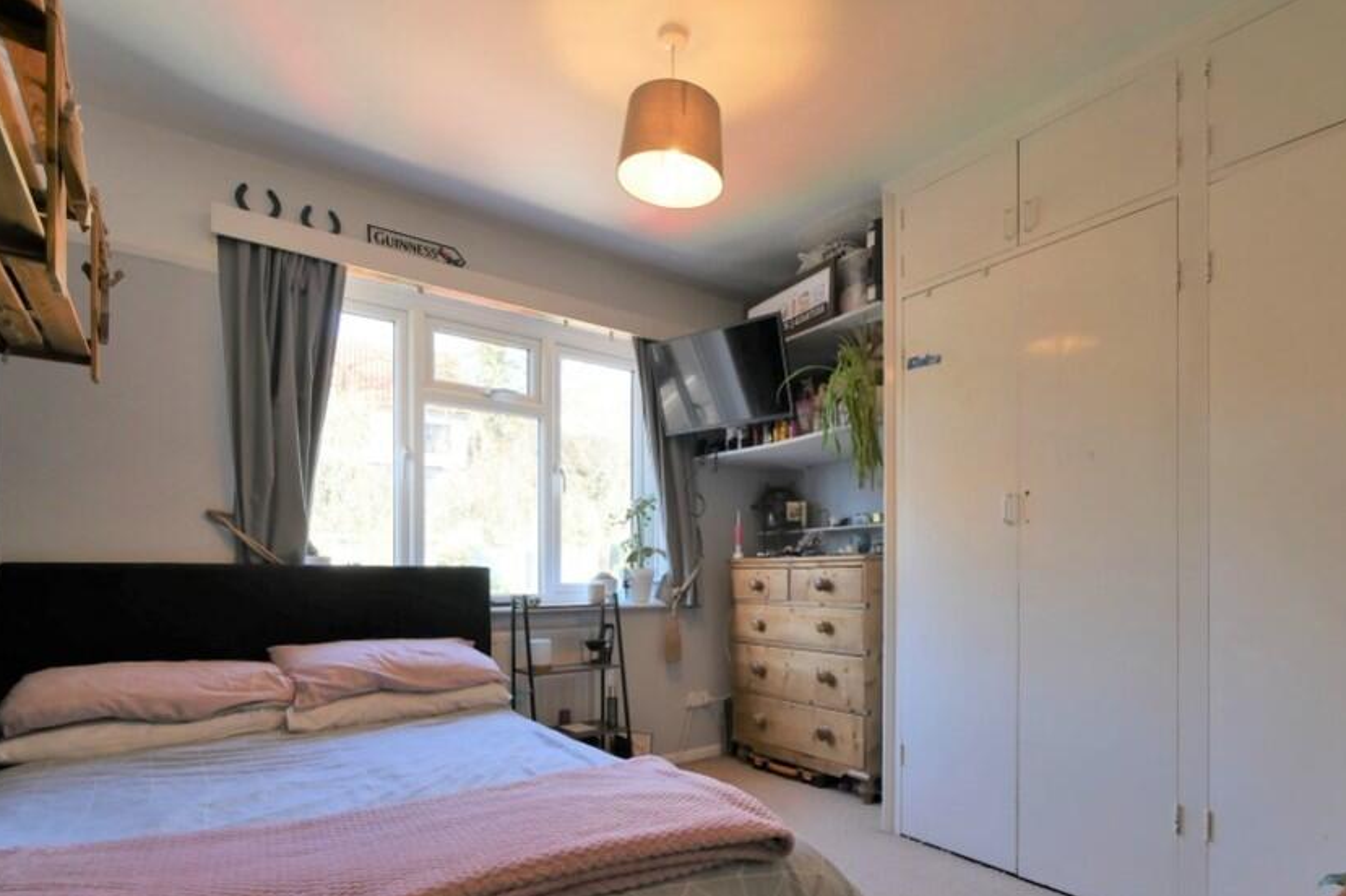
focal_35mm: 18
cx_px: 744
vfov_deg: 66.1
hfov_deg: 89.7
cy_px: 571
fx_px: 673
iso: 200
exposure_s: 1/60
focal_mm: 7
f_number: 4
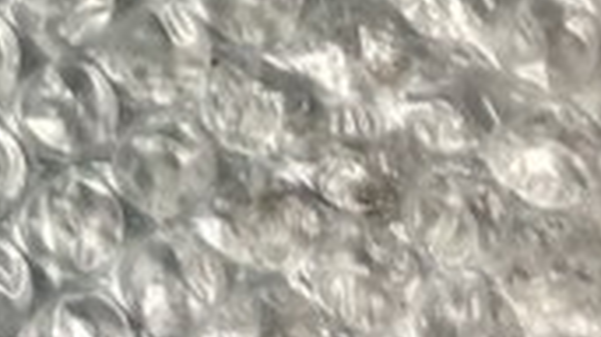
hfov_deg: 13.3
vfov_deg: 7.4
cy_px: -699
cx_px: -534
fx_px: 2278
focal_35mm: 143
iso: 40
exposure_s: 1/15
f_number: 1.8
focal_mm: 3.99
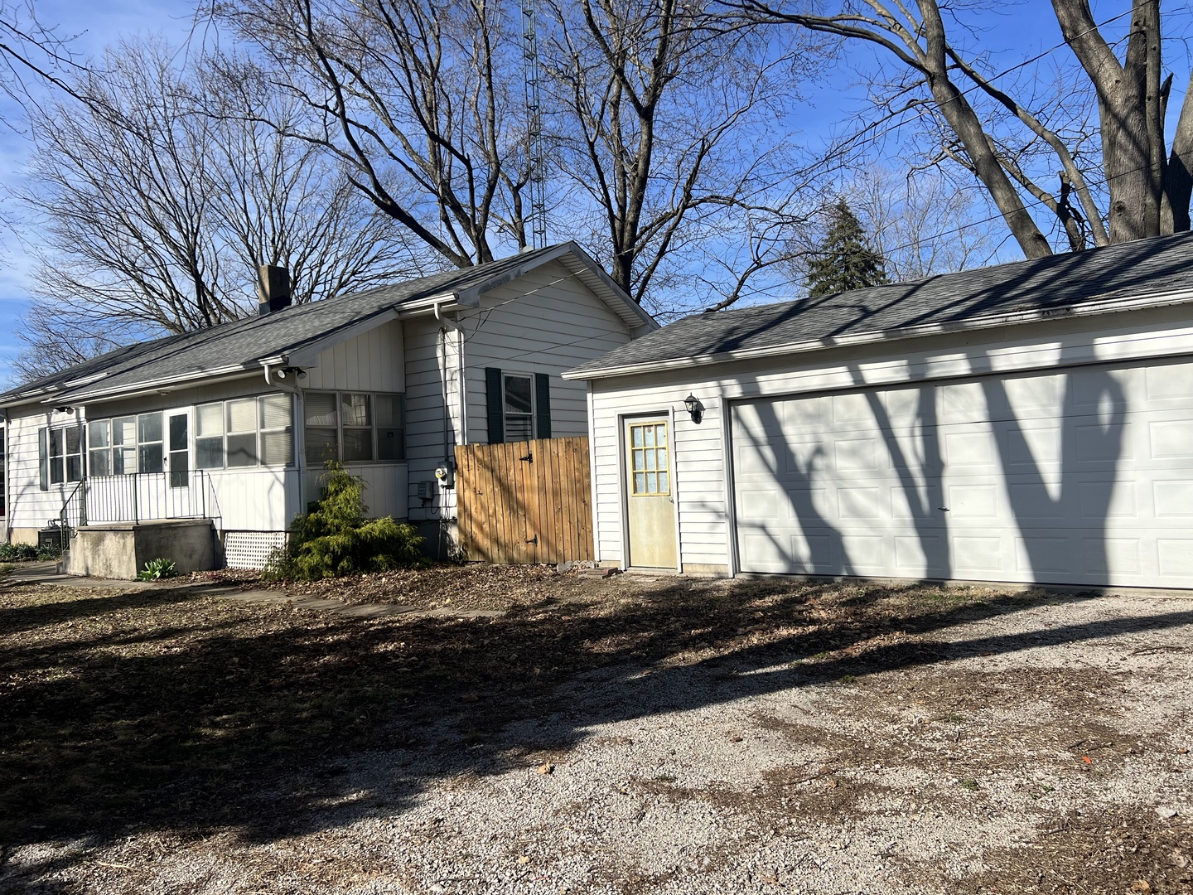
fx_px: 896
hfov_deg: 67.3
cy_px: 448
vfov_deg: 53.1
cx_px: 596
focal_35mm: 26
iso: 50
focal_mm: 5.7
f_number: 1.5
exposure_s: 1/5319
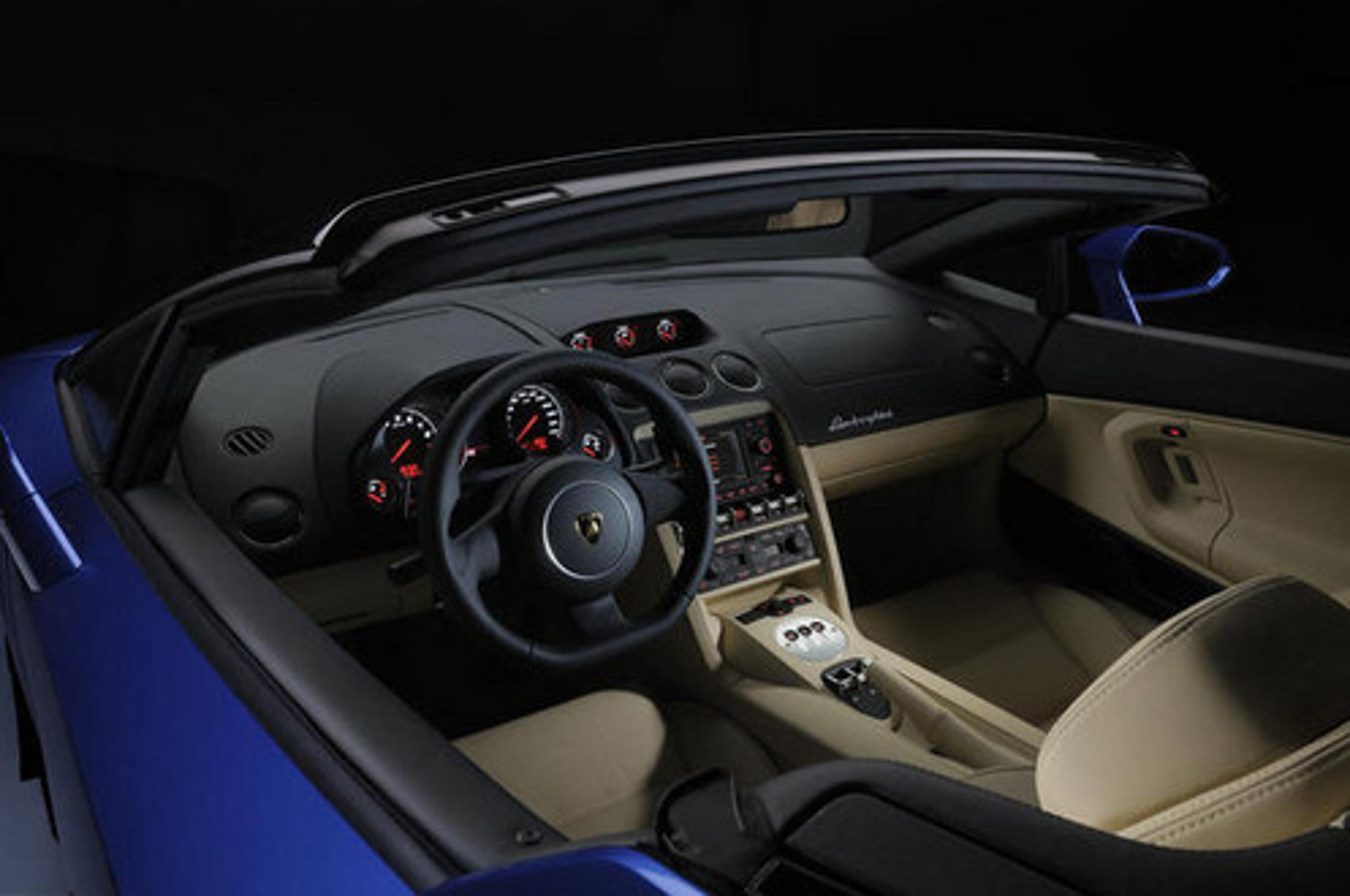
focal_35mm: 36
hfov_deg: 53.2
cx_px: 675
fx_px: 1348
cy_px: 448
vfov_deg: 36.8
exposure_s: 1/60
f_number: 11
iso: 200
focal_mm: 24
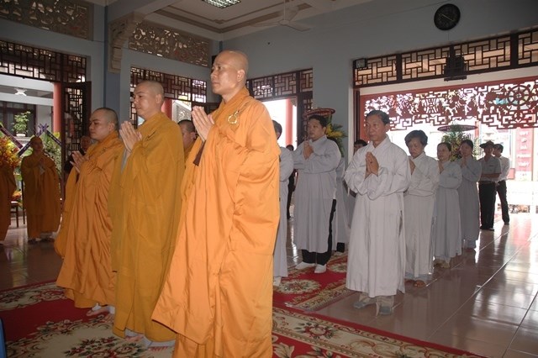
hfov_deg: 67.4
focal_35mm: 27
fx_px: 403
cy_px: 179
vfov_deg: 47.9
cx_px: 269
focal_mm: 18
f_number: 3.5
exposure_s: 1/60
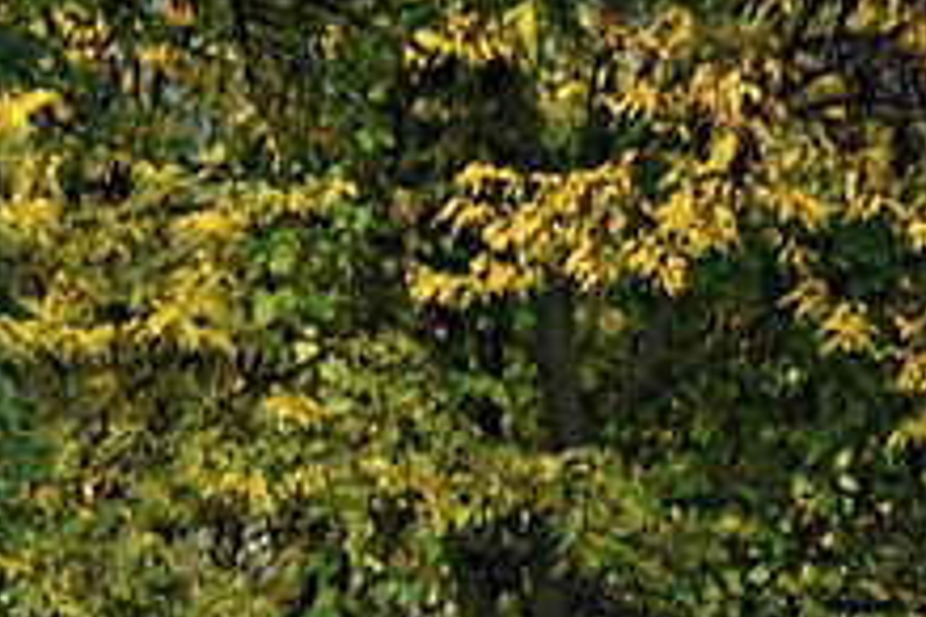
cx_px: -342
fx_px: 25232
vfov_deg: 1.4
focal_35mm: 981
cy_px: 995
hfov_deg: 2.1
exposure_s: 1/500
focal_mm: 140
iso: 800
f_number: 5.6
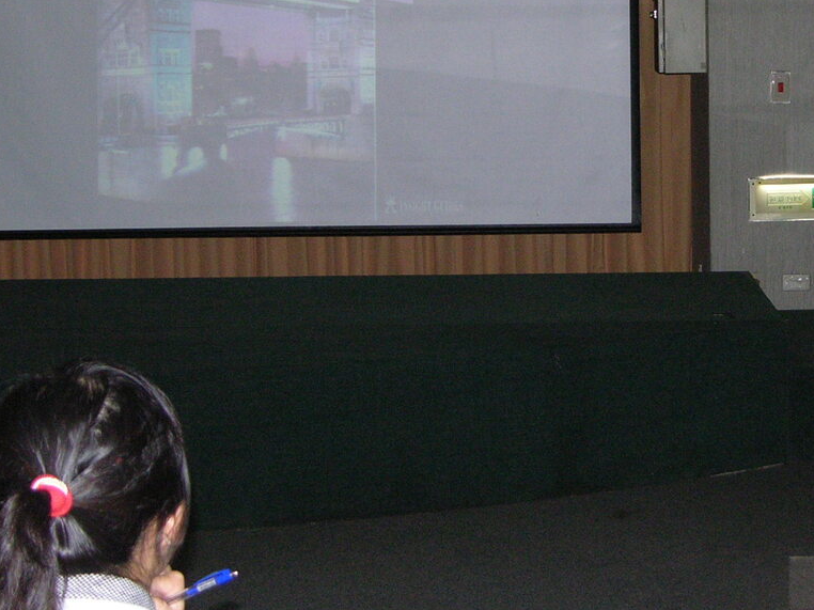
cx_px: 560
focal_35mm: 105
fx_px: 2468
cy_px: 175
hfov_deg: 18.7
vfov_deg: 14.0
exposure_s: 1/60.1
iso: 200
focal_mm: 12.7
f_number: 3
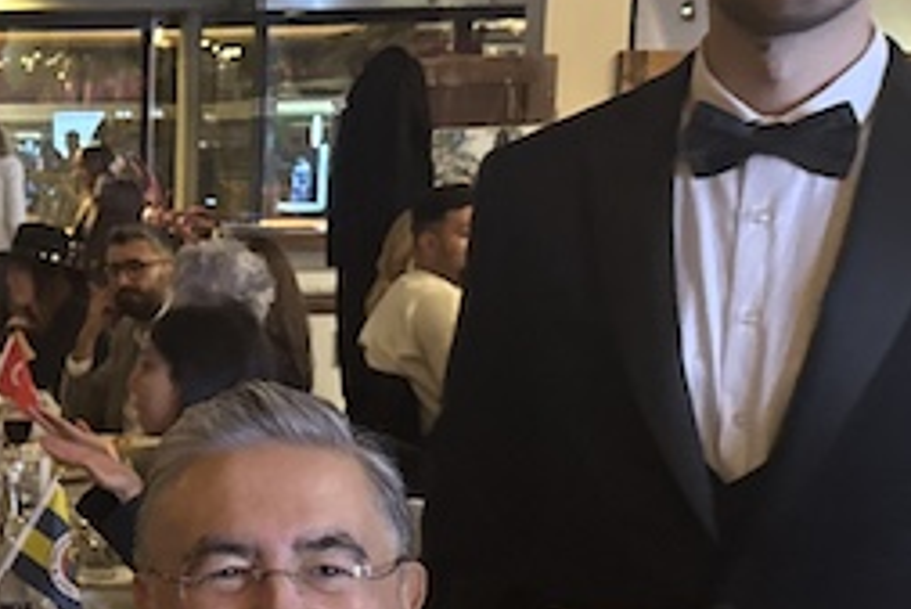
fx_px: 2000
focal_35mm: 79
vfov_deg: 17.1
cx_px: -97
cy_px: 508
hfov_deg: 24.0
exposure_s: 1/25
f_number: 1.78
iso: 1000
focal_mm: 6.76
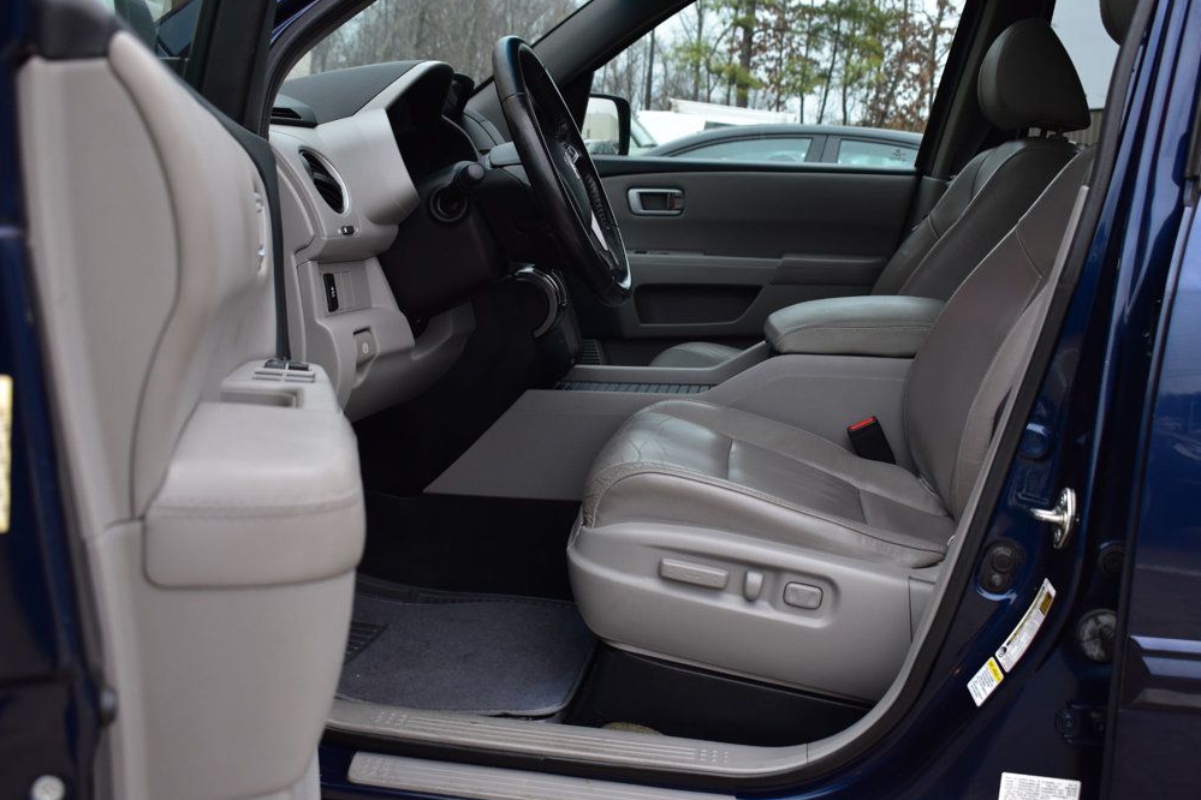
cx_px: 612
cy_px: 398
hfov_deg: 46.9
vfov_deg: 32.2
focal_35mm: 42
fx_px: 1385
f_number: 6.3
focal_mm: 27
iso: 400
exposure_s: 1/15
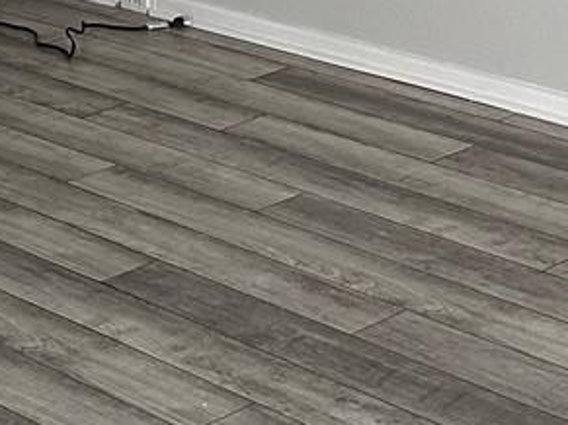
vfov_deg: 10.8
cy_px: -240
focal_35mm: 132
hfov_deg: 14.5
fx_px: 2165
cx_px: -103
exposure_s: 1/104
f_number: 1.78
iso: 250
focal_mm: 6.86
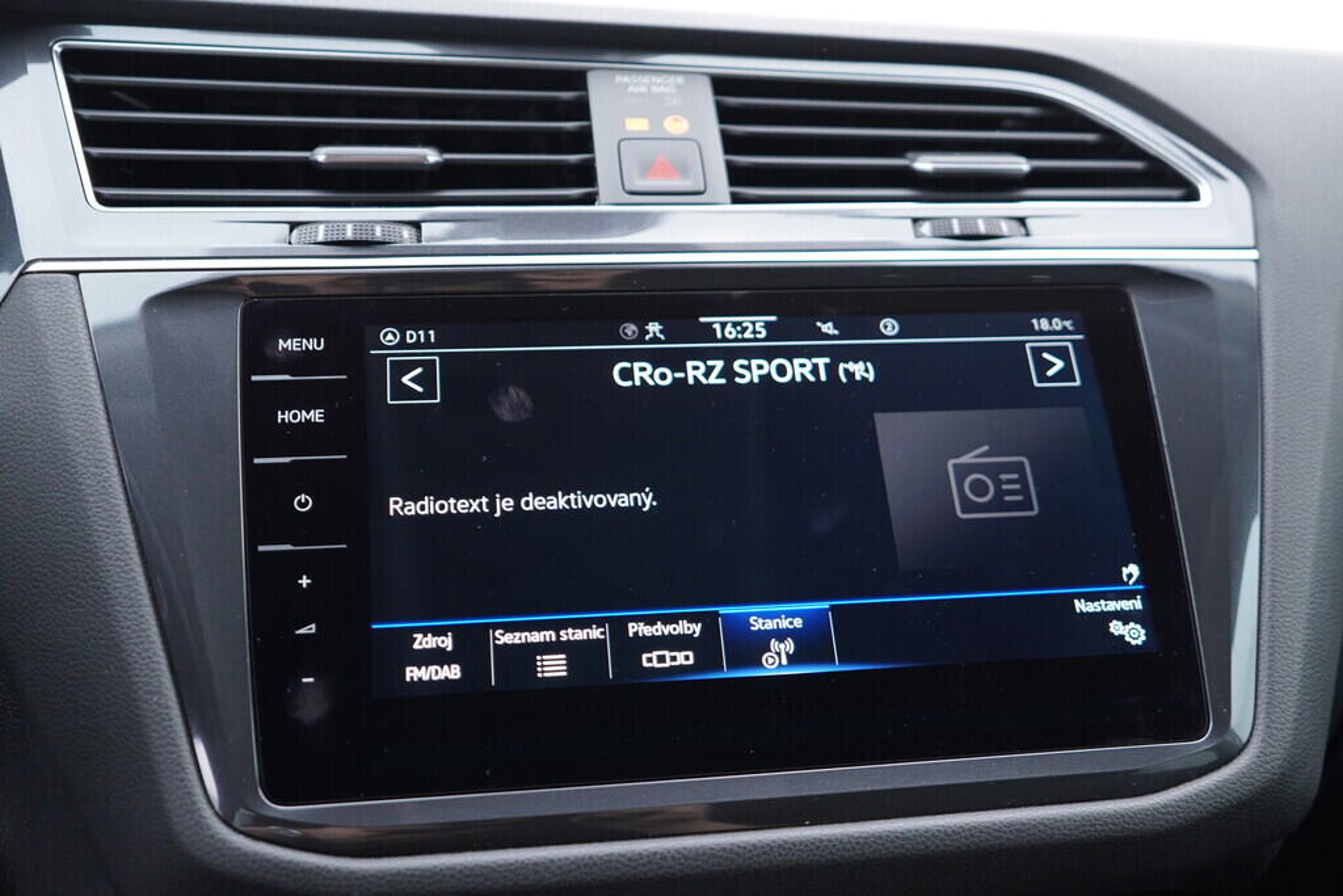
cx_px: 672
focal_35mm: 36
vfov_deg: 36.9
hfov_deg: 53.1
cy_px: 448
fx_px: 1343
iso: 320
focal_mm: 24
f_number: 2.8
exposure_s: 1/40
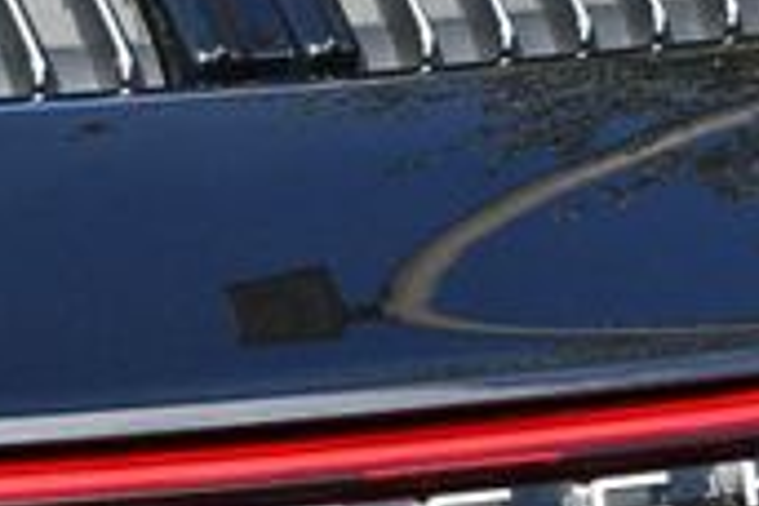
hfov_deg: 8.6
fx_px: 5060
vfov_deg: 5.7
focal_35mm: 240
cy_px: 710
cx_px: 271
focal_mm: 32
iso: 200
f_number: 7.1
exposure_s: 1/250
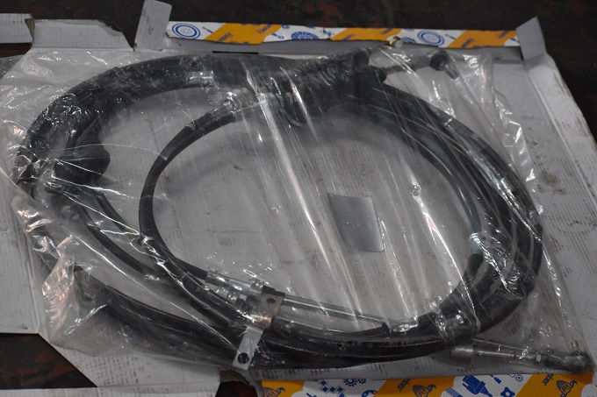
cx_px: 298
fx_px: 1741
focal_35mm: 105
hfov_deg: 19.5
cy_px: 198
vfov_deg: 13.0
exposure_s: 1/125
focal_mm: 70
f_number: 4.5
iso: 4000
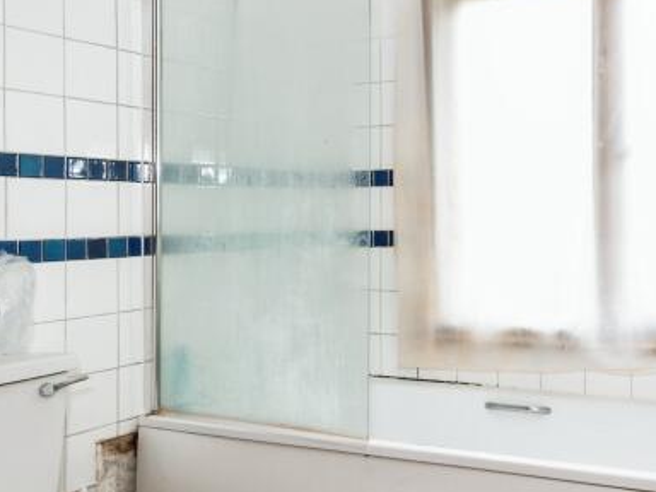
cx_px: 540
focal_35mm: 41
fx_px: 777
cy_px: 214
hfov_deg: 43.3
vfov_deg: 35.1
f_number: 8
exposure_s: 1/6
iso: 200
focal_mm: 16
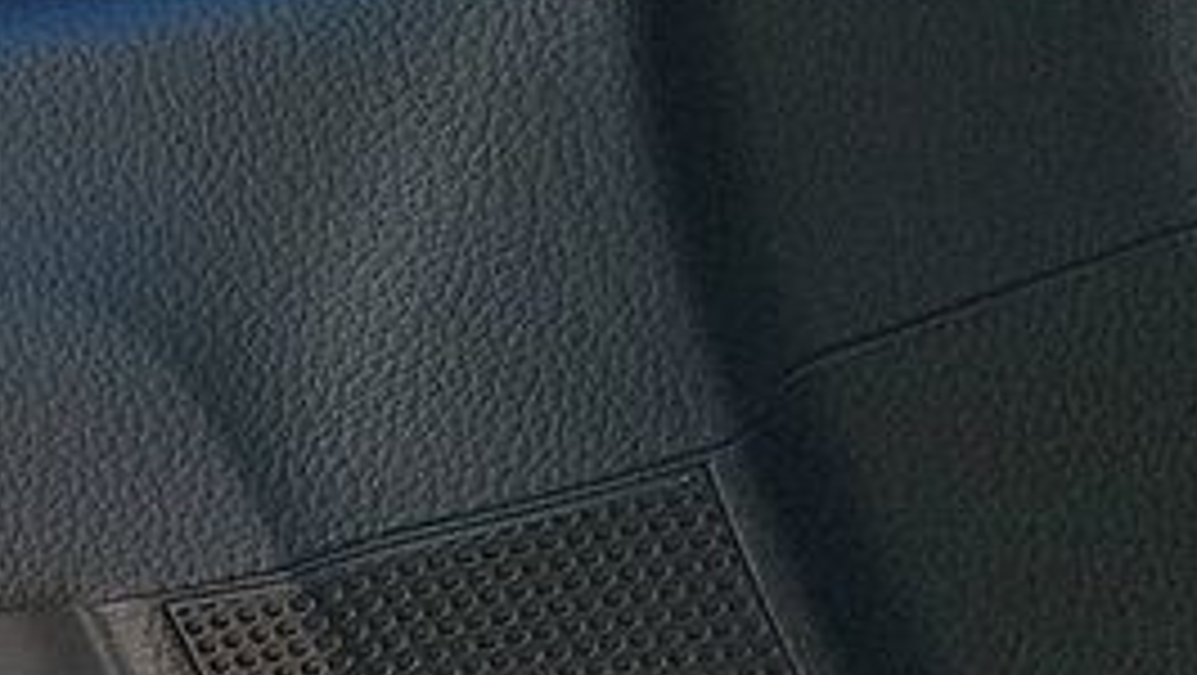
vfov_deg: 7.7
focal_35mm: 157
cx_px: -1598
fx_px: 4986
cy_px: -32
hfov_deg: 11.5
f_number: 1.8
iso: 50
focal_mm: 6.7
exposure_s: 1/155
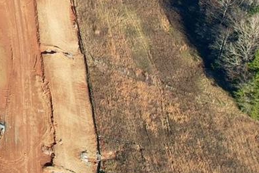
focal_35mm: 116
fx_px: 835
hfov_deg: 14.6
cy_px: -93
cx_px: -258
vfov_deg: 11.3
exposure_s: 1/800
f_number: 2.8
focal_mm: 8.38
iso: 110
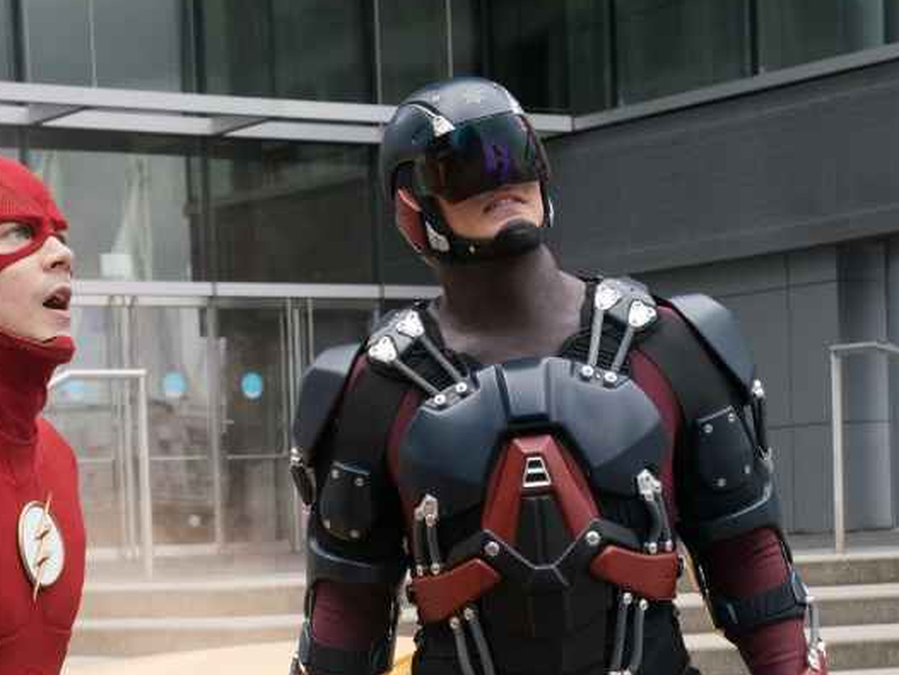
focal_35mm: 114
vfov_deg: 12.8
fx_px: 2962
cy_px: 665
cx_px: 275
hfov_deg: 17.2
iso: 3200
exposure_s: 1/1000
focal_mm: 52
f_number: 8
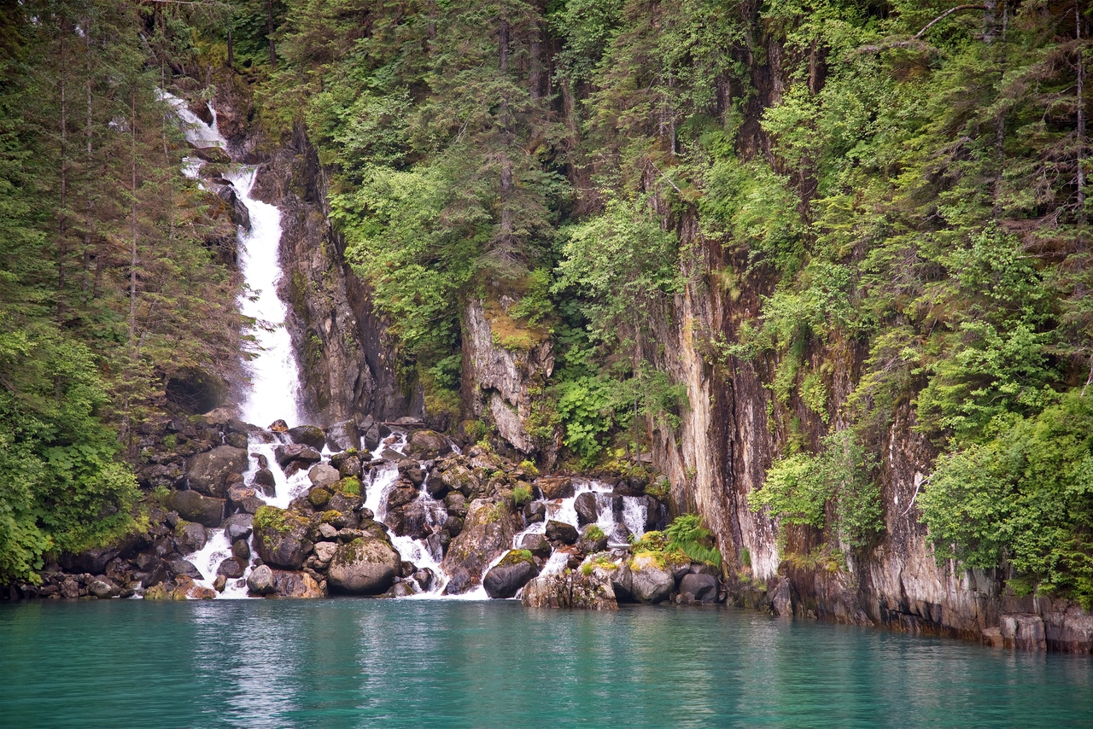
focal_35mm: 120
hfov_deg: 17.1
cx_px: 546
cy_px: 364
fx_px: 3644
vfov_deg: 11.4
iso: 450
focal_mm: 120
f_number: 4
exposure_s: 1/250
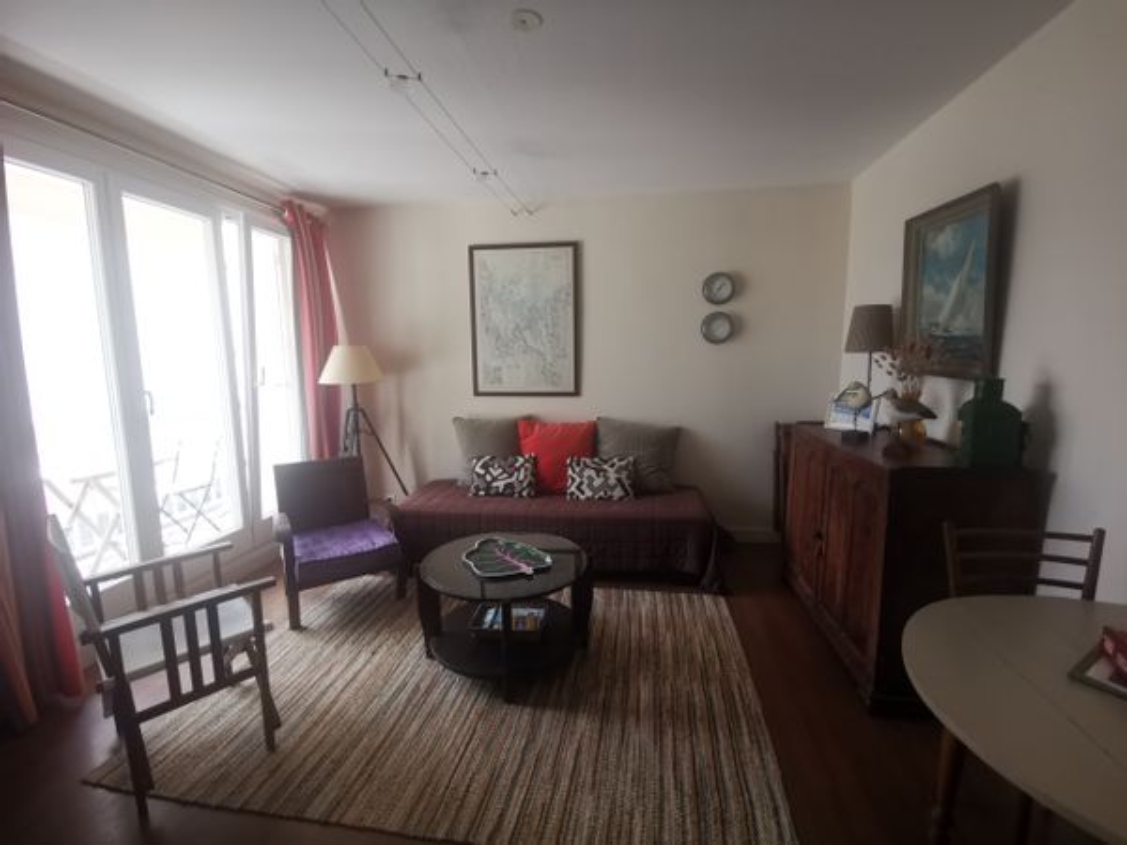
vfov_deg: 78.1
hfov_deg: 94.5
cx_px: 564
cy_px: 422
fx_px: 521
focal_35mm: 16
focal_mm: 2.35
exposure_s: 1/100
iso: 100
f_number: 2.2
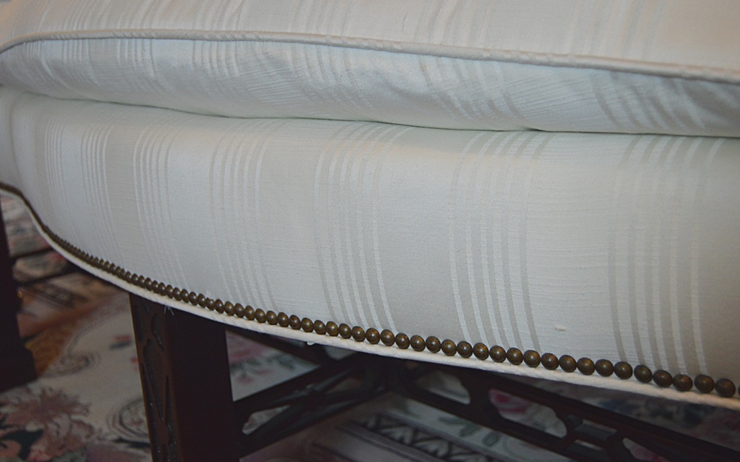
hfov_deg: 41.0
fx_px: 988
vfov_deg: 26.3
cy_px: 235
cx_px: 370
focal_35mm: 49
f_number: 4.5
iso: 900
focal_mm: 32
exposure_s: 1/60
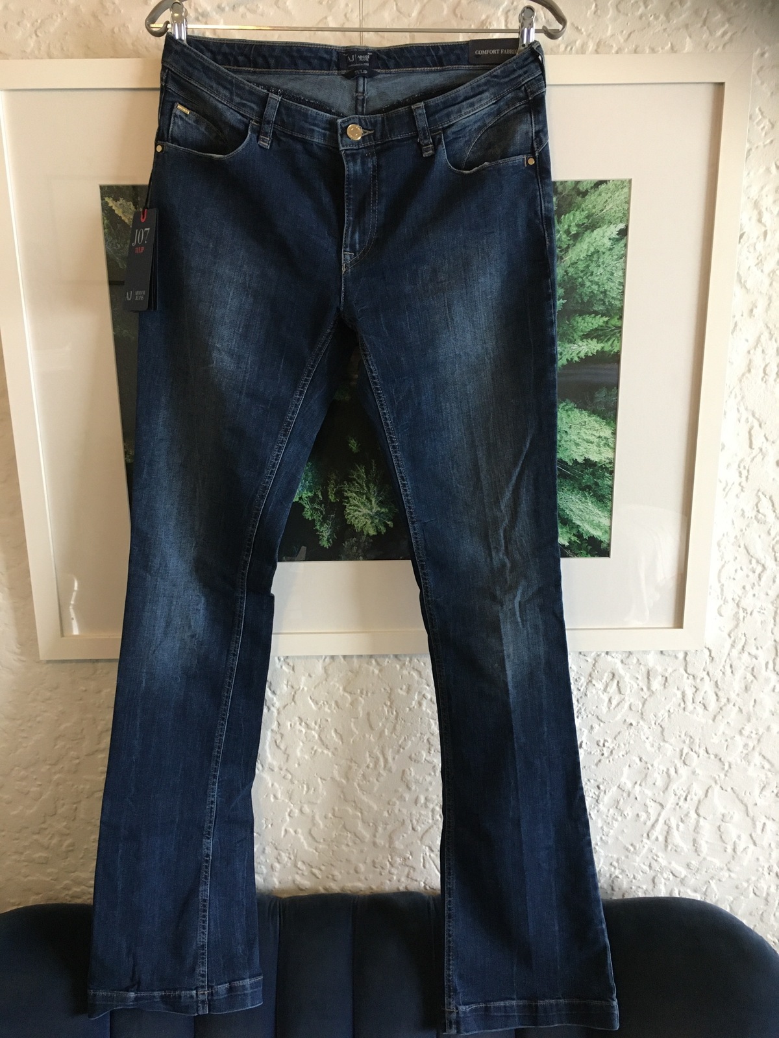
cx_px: 390
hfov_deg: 48.2
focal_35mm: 29
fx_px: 870
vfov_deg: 61.7
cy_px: 519
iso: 200
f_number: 2.2
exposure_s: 1/33
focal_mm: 4.15
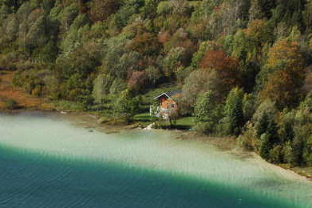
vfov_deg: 7.1
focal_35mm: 194
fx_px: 1680
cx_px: 161
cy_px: 100
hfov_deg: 10.6
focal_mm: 120
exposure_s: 1/160
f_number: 6.3
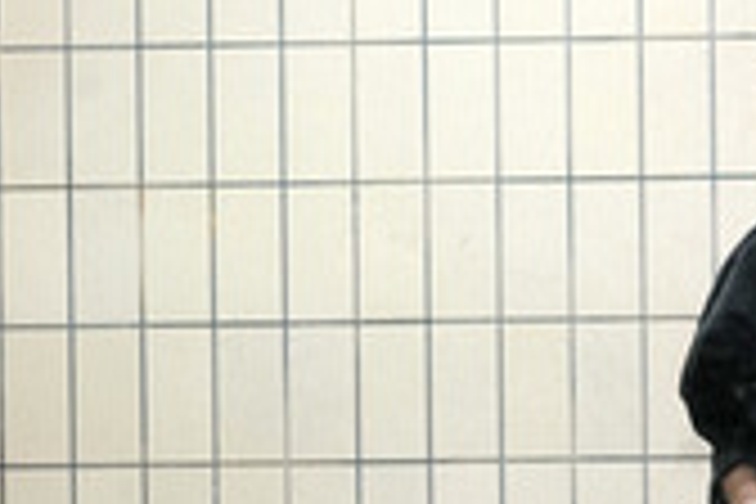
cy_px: 626
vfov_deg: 2.6
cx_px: 830
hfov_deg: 3.8
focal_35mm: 538
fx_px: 11297
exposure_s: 1/320
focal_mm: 200
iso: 3200
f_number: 6.3
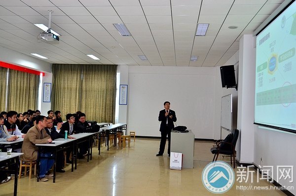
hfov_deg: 57.3
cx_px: 148
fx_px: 271
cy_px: 98
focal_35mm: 33
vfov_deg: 39.8
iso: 800
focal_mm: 22
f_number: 5.6
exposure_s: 1/50
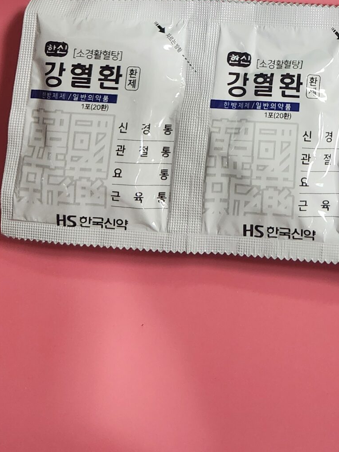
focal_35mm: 58
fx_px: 757
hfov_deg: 23.8
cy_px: -60
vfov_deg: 29.5
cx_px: 359
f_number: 1.8
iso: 320
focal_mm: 5.4
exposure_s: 1/120
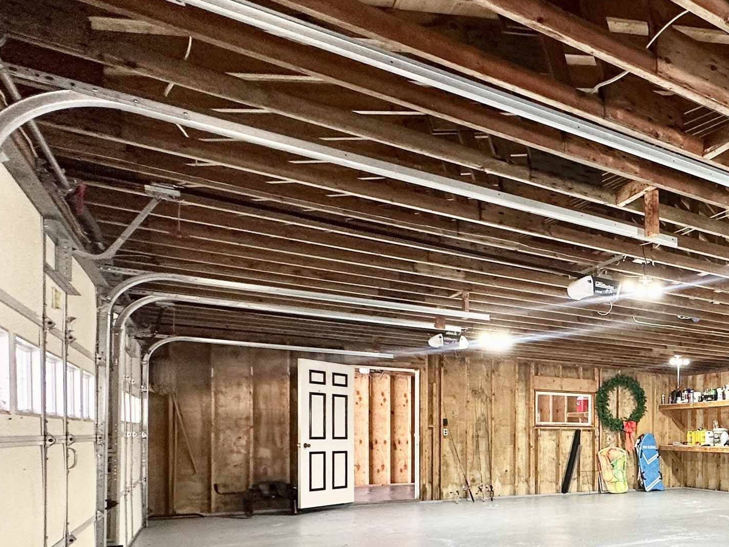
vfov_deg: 44.4
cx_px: 742
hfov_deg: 48.4
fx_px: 632
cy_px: 442
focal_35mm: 30
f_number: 2.2
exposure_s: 1/120
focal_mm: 2.22
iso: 250
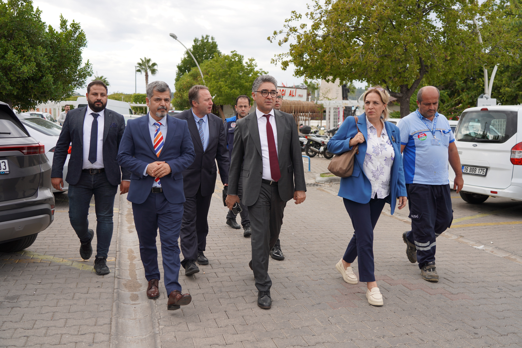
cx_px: 261
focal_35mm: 35
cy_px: 174
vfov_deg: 37.9
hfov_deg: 54.4
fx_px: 507
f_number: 4.5
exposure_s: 1/320
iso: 100
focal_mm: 35
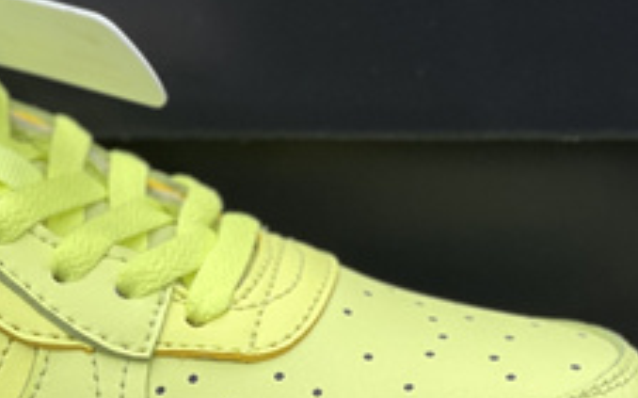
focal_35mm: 222
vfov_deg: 5.9
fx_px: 3858
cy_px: 18
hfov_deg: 9.4
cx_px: -3
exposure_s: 1/130
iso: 20
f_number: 2.2
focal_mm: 7.5
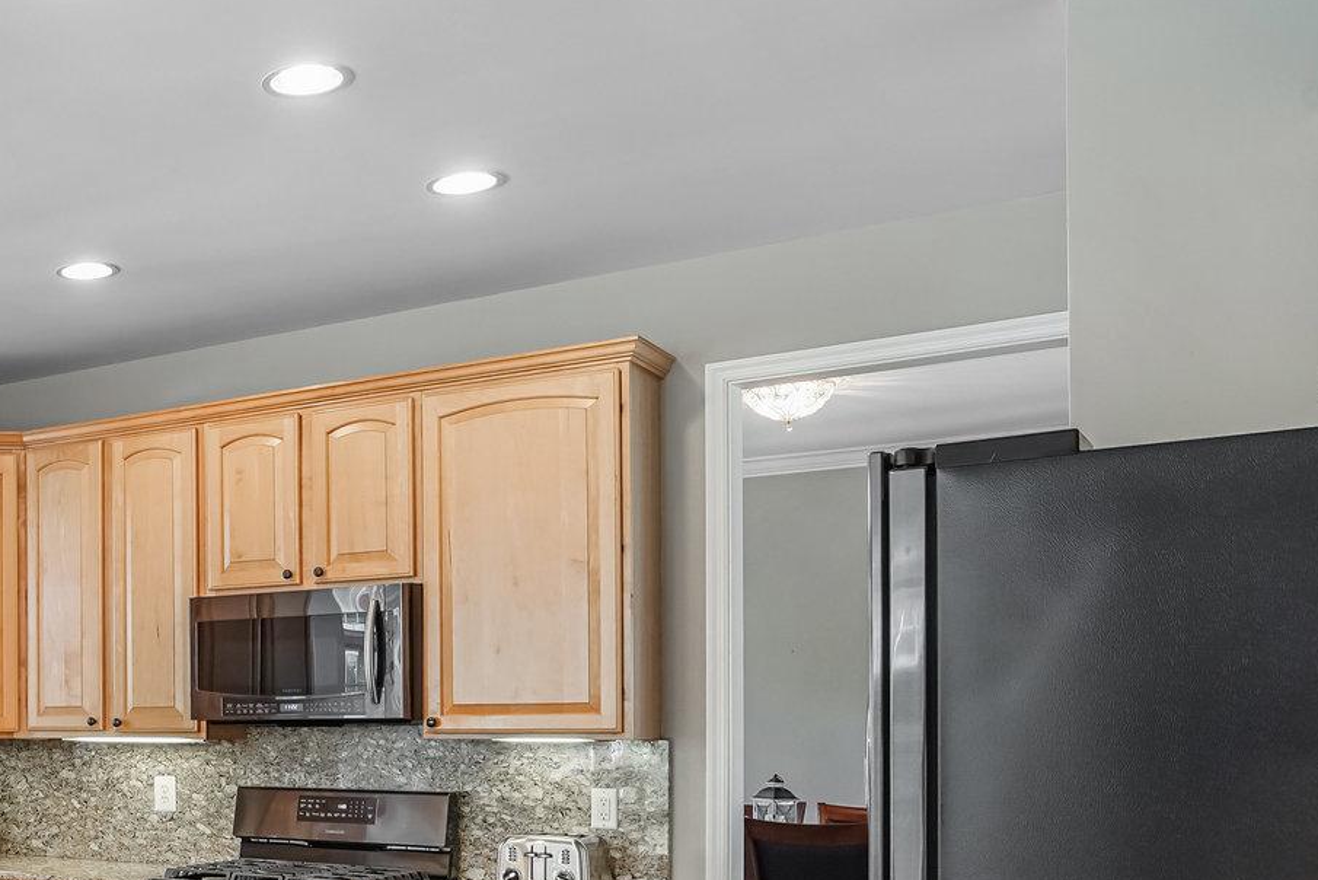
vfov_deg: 30.3
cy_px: 729
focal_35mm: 43
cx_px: -93
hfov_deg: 38.5
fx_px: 1575
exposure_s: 1/60
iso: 1250
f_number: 8
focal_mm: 19
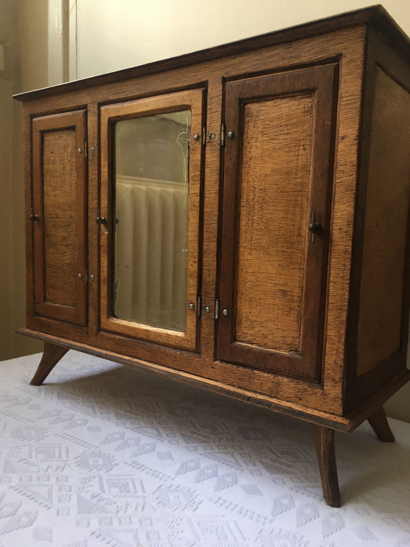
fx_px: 458
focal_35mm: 29
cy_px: 274
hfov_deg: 48.2
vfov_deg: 61.7
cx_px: 205
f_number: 2.2
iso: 100
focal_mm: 4.15
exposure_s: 1/33
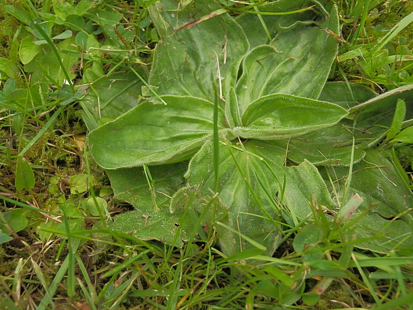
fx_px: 477
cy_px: 151
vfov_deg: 36.0
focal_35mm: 40
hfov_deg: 46.8
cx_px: 223
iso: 160
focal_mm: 6.7
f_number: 3.9
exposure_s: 1/320
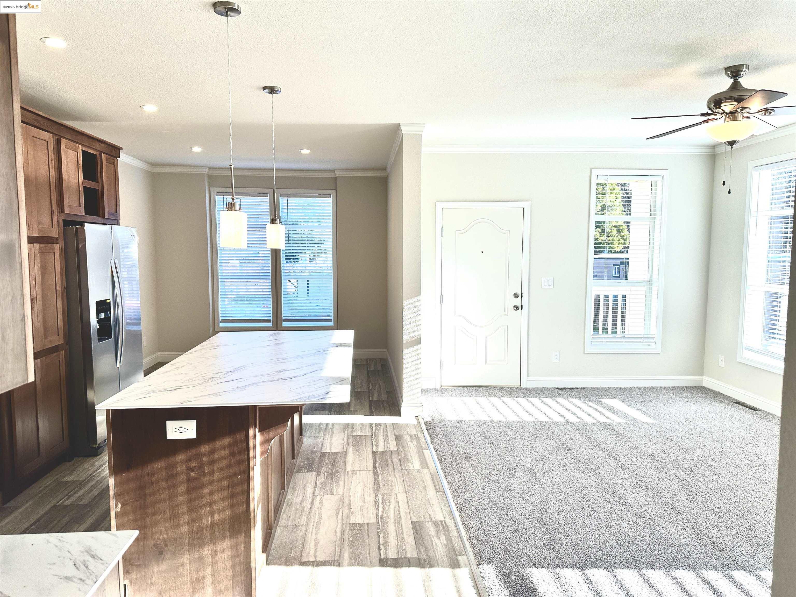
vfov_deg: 56.8
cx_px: 398
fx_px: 552
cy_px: 298
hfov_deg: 71.6
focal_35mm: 24
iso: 80
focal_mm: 6.86
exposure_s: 1/464
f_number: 1.78
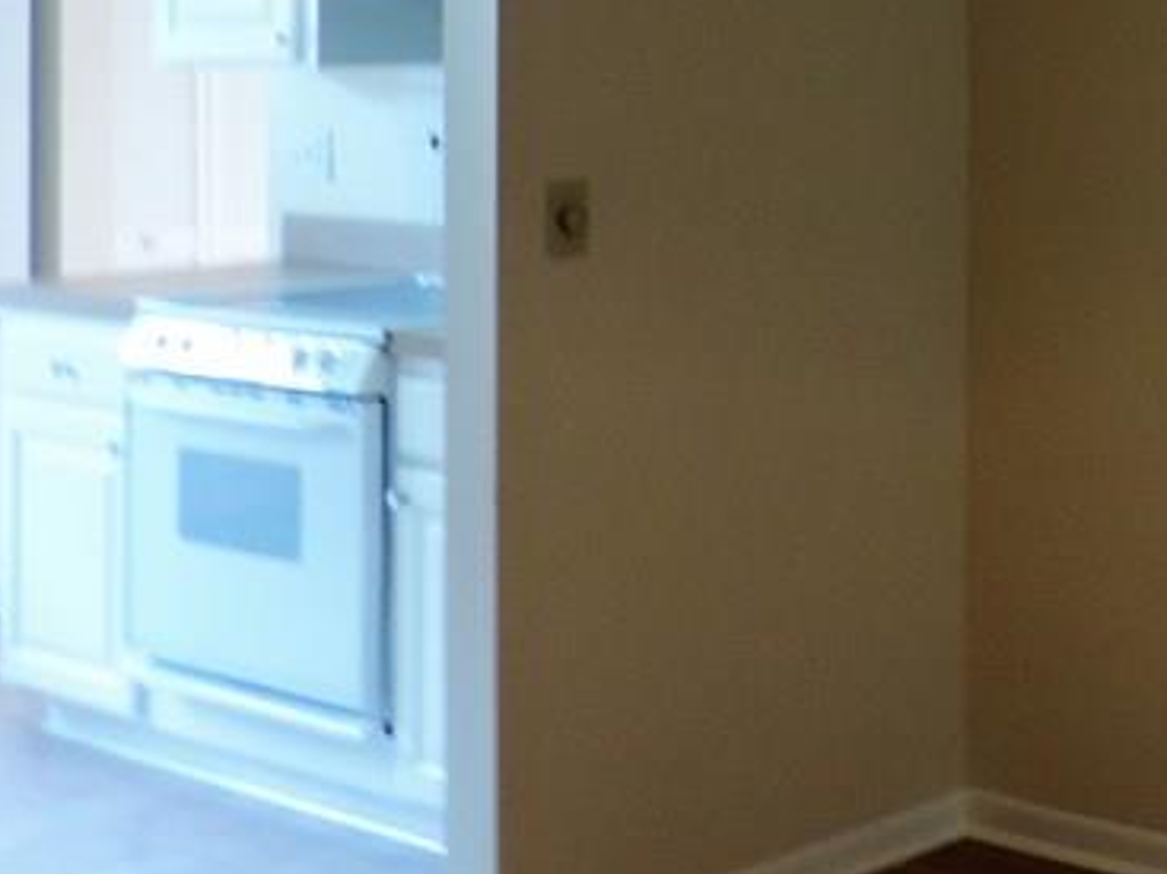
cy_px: -29
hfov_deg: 24.7
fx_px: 2258
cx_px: 1568
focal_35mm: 67
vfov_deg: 21.1
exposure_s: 1/25
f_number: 3
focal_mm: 4.3
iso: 400
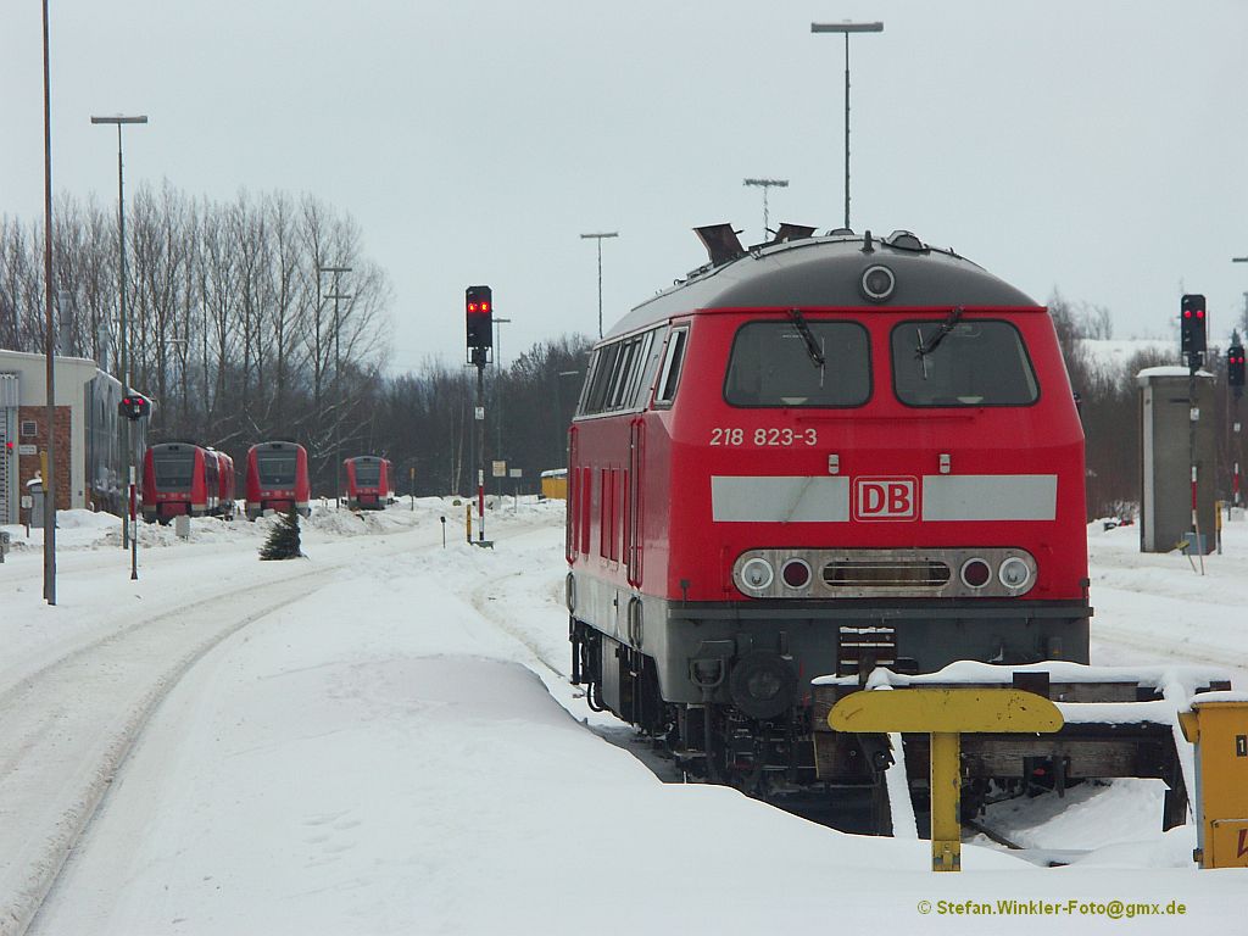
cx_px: 624
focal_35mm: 172
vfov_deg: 8.6
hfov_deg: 11.5
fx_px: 6201
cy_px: 468
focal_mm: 44.01
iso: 100
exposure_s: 1/320
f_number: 5.6
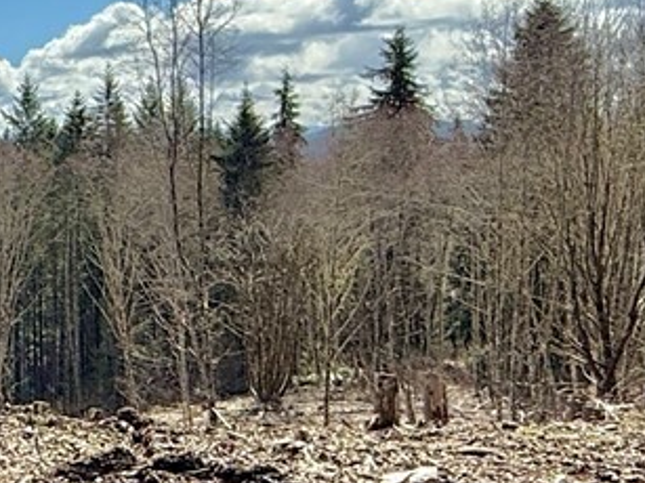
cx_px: -311
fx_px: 1360
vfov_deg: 20.1
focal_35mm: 73
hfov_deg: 22.2
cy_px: 292
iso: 50
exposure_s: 1/3460
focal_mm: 2.22
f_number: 2.2
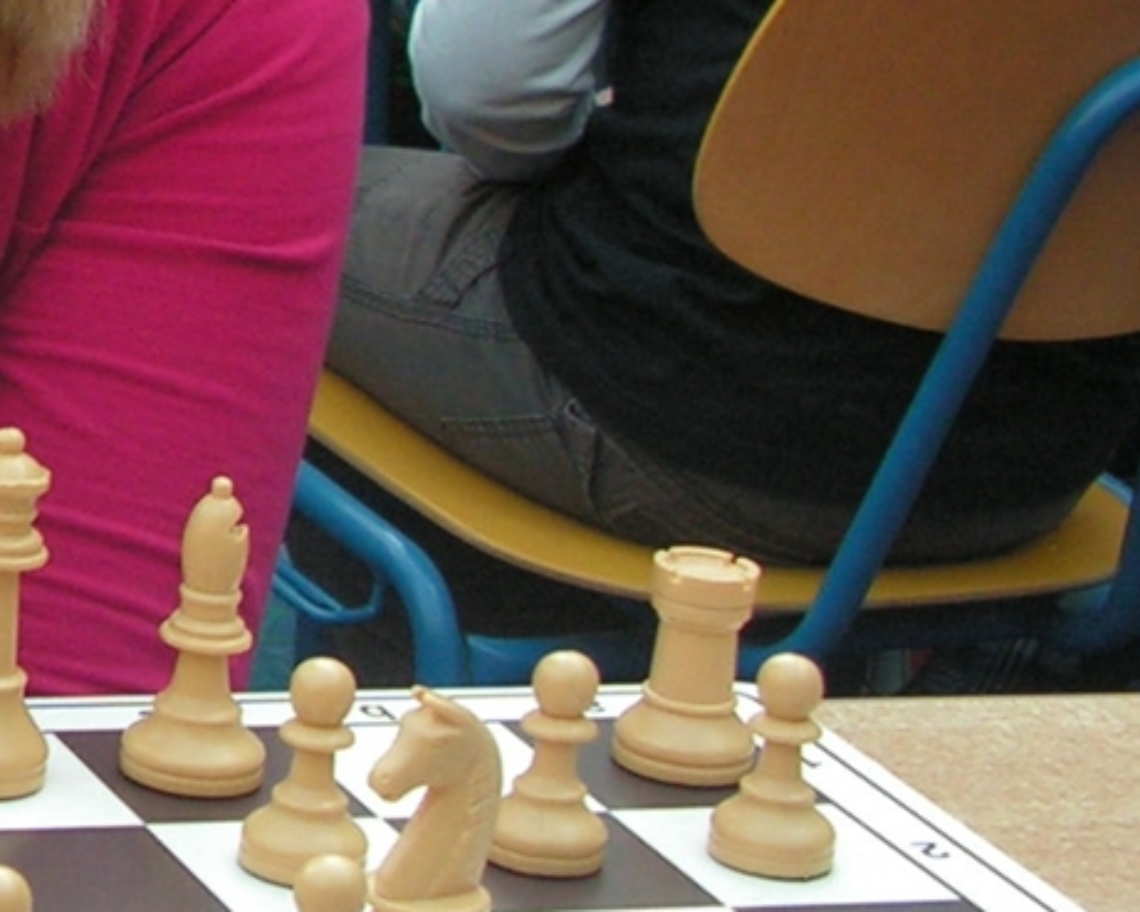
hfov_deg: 12.4
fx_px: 5028
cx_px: -519
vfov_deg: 10.3
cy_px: 40
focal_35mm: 149
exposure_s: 1/40
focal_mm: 7.4
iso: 125
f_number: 3.2
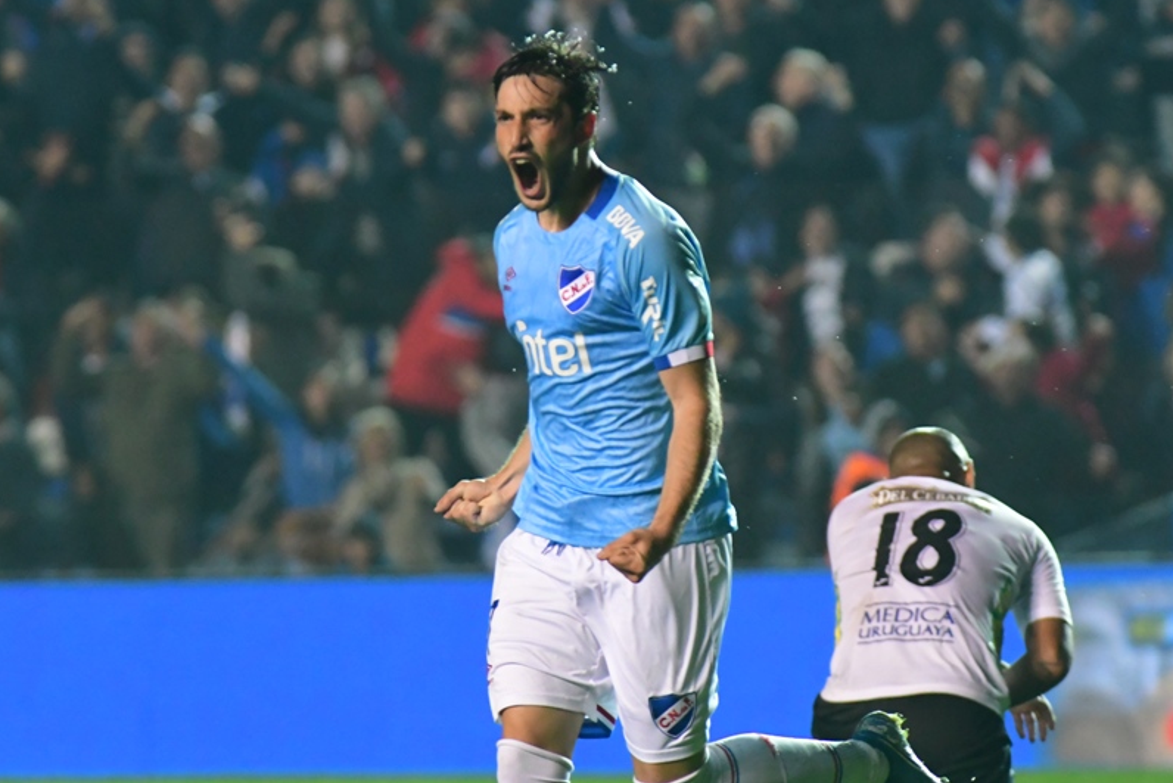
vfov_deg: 3.0
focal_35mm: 452
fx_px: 14729
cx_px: 586
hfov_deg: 4.6
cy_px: 392
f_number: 4.5
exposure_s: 1/640
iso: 6400
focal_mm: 300
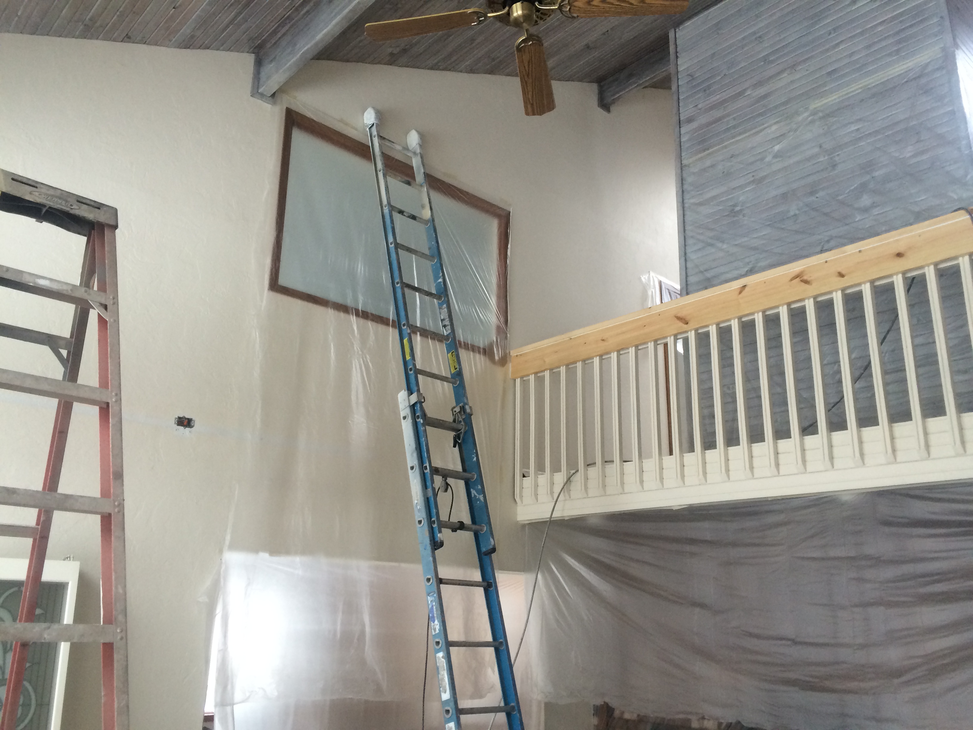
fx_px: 815
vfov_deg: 48.2
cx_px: 486
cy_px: 365
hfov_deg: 61.7
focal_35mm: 29
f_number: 2.2
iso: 40
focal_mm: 4.15
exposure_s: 1/30
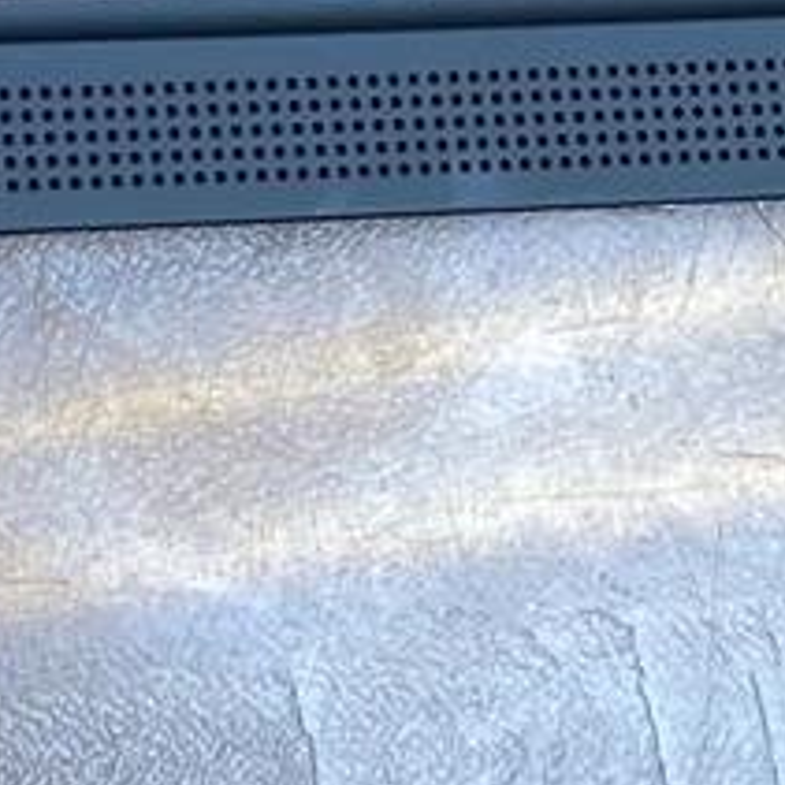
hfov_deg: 10.1
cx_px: -644
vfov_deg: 9.3
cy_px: -1259
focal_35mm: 163
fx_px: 4182
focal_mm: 4.25
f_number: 1.8
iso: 64
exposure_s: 1/101
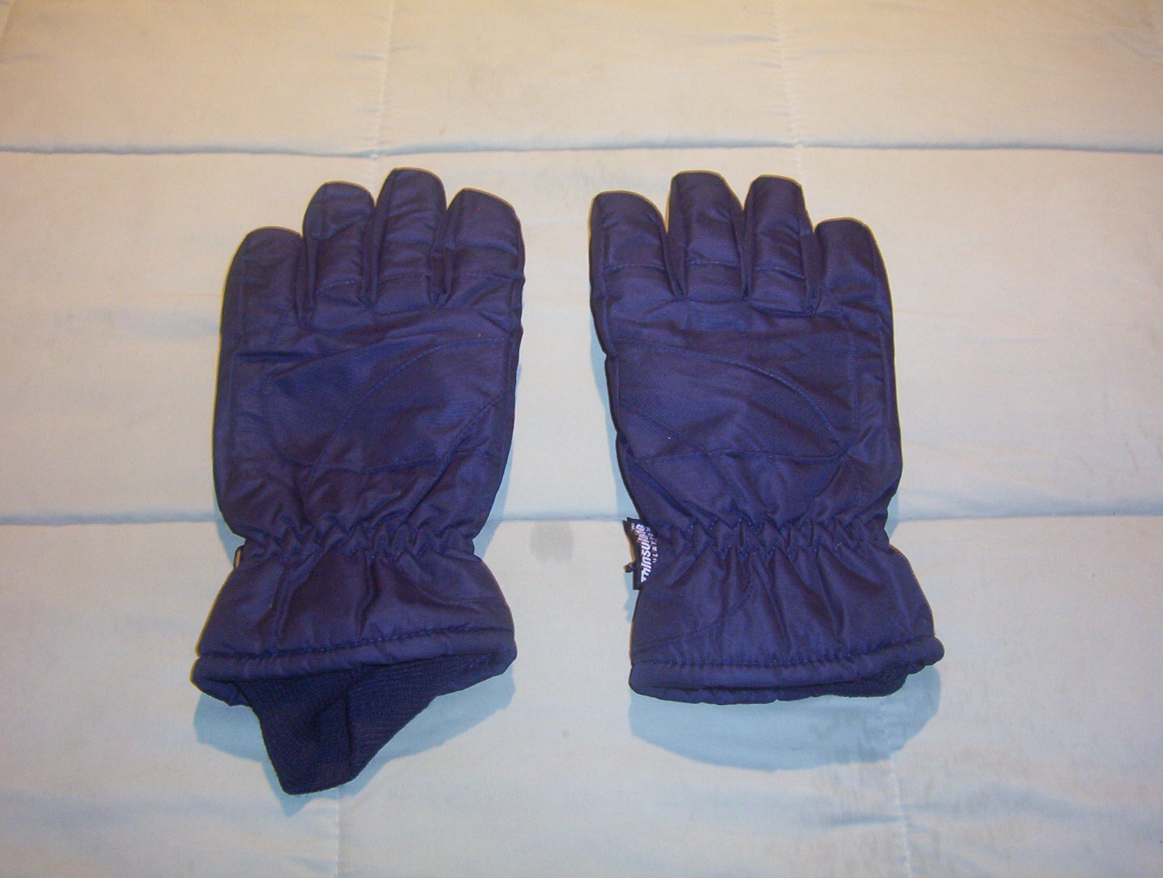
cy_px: 439
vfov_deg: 39.8
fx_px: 1212
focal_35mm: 36
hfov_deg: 51.2
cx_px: 582
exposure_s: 1/30
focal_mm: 5.54
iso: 140
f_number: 2.76
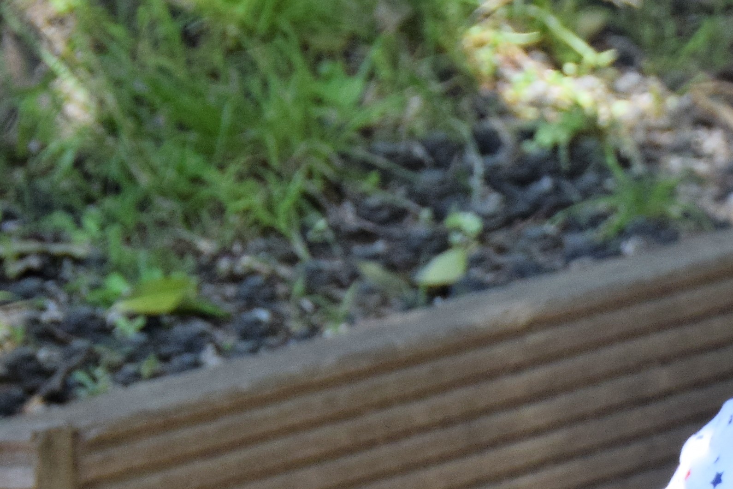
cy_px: 893
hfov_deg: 5.6
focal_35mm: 368
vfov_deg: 3.7
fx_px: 7490
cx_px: 837
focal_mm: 65
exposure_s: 1/250
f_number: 8
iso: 360
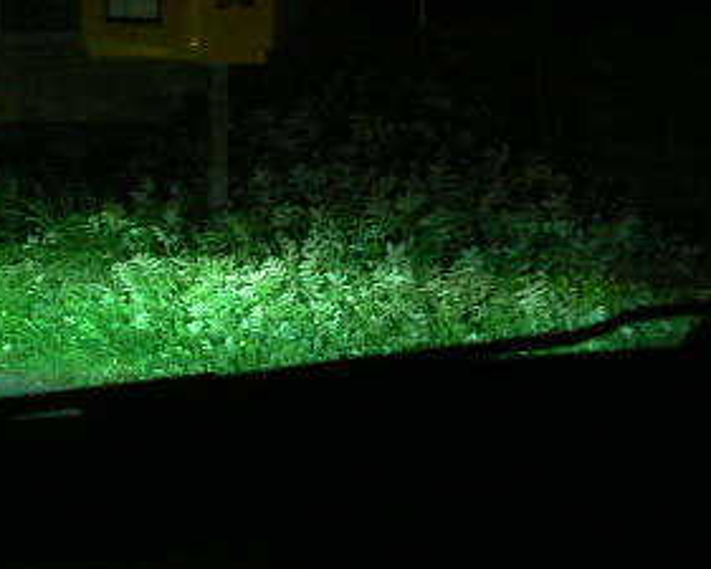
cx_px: -96
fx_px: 1684
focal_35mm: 80
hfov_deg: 22.3
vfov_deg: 19.1
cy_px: 157
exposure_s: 1/4
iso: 200
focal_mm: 6
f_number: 2.8
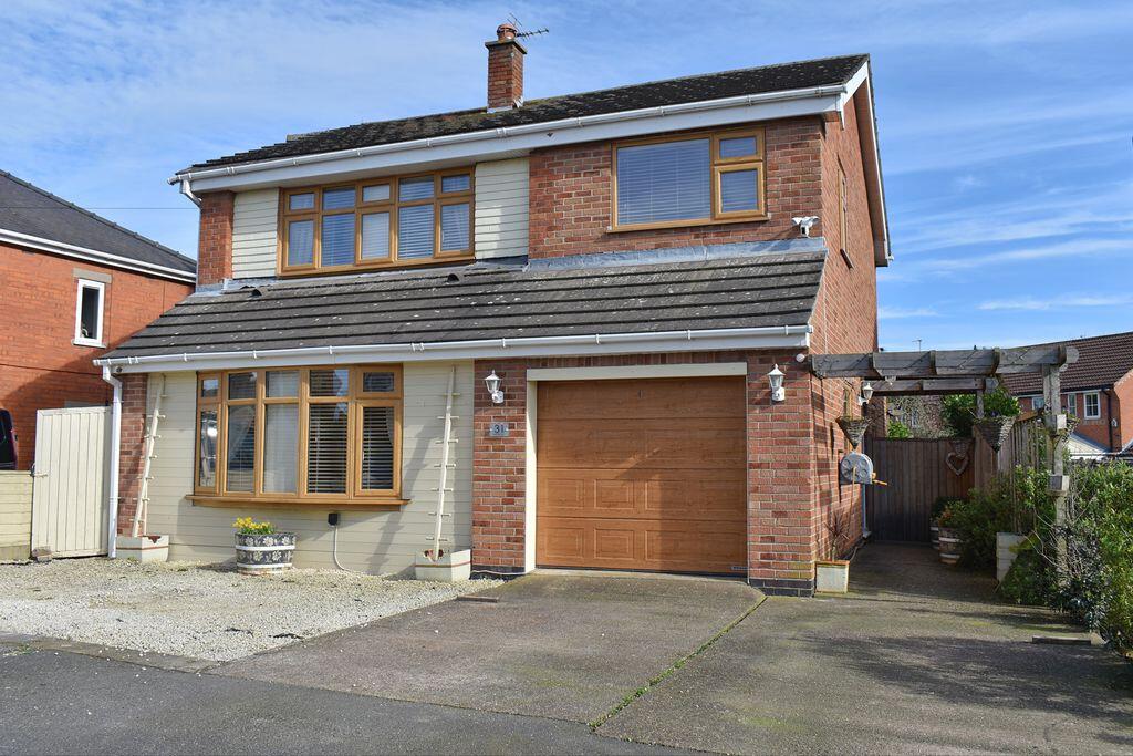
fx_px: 944
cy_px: 378
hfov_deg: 61.9
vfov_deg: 43.6
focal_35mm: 30
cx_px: 566
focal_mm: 20
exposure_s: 1/250
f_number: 8
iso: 100
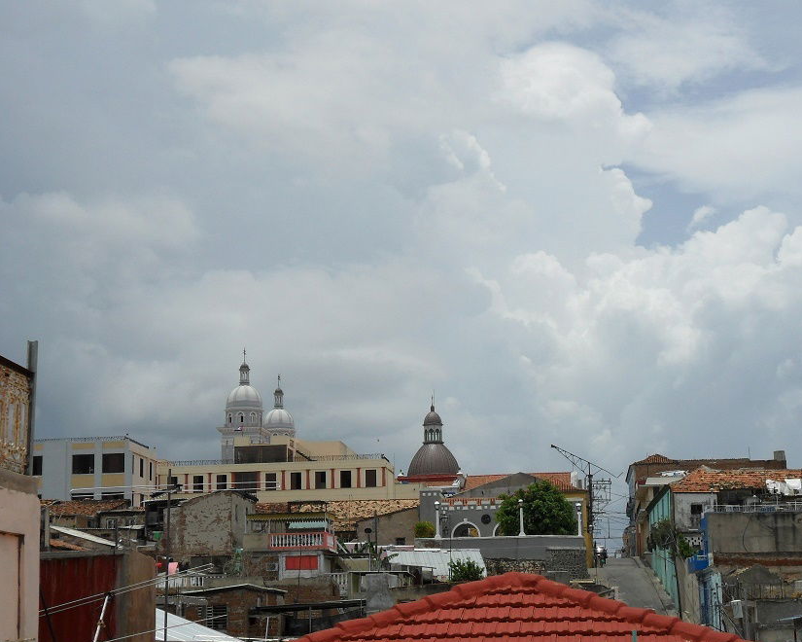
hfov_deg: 30.0
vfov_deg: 24.2
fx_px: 1495
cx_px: 465
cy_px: 342
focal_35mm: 63
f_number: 5
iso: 100
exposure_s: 1/1500
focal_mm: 9.3
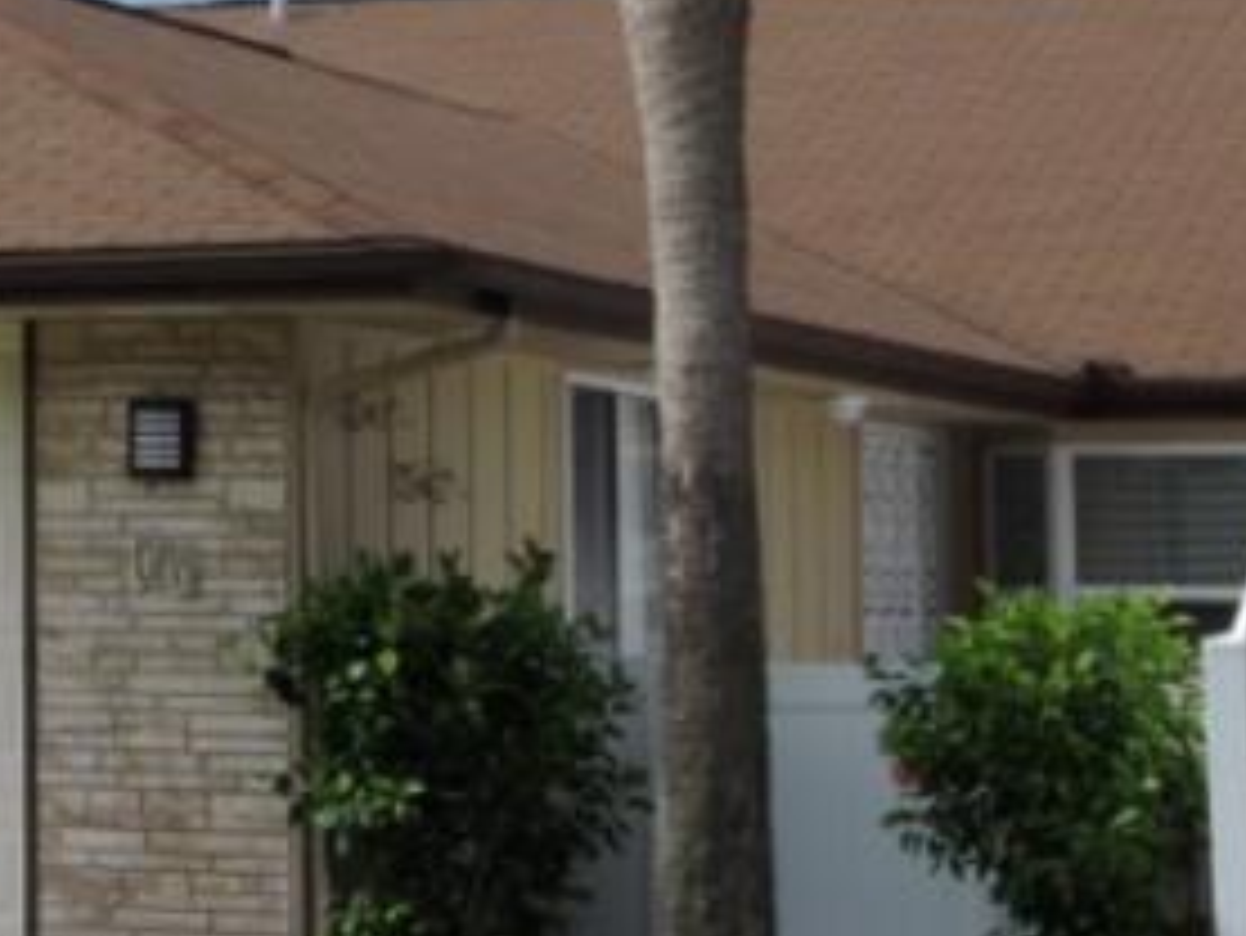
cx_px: -432
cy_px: -250
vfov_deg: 9.9
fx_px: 5330
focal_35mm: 148
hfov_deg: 12.8
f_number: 3.8
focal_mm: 7.2
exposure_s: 1/800
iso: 100
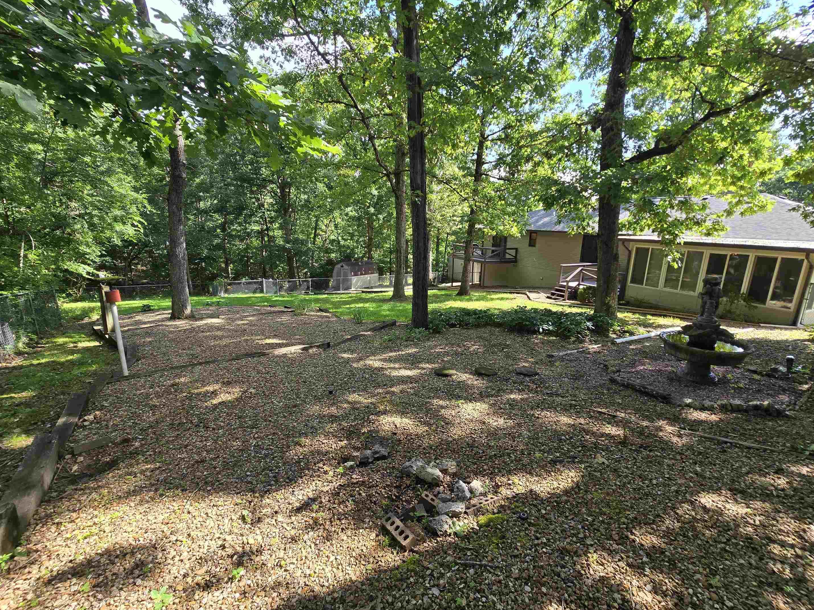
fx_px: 329
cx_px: 424
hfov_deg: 102.0
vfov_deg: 85.7
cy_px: 304
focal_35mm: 14
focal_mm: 2.2
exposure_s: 1/350
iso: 50
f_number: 2.2
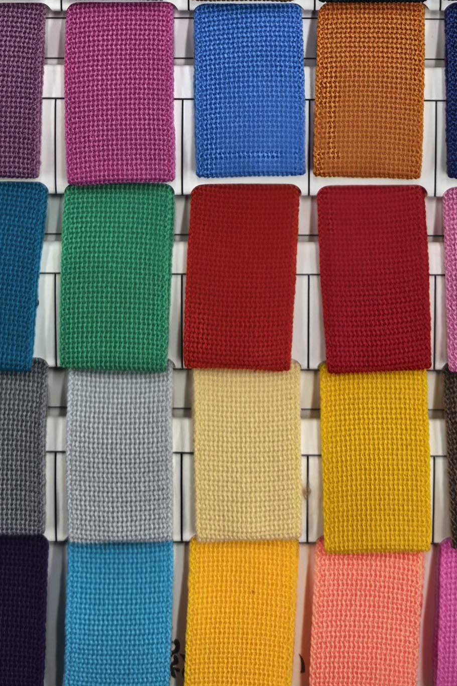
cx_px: 329
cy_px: -161
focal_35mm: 75
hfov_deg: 18.1
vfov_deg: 24.2
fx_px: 1428
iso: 50
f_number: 2
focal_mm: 8.5
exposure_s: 1/164
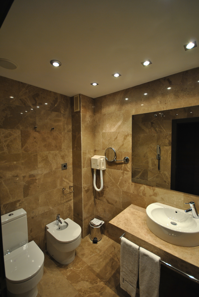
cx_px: 100
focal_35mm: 15
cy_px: 148
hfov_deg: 77.5
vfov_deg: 100.3
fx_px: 124
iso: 200
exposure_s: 1/30
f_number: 4
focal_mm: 10
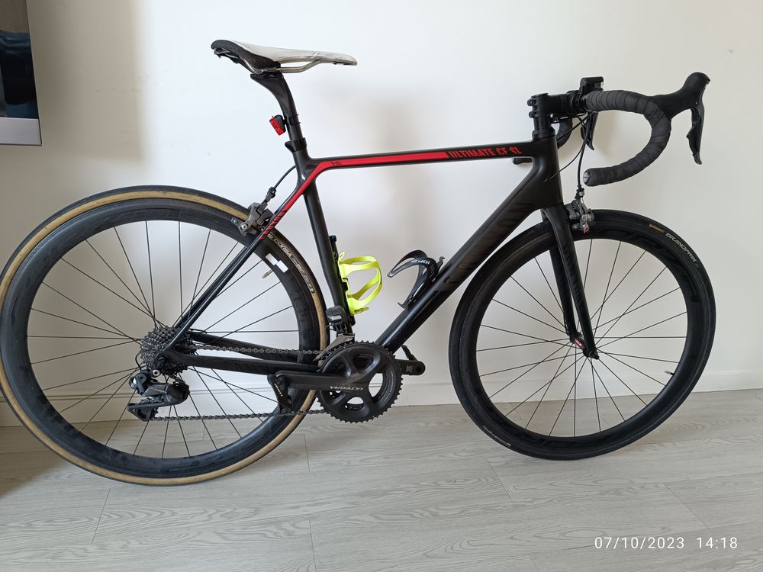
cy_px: 286
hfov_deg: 71.6
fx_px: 529
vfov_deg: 56.8
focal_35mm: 24
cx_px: 382
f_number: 1.65
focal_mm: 6.14
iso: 771
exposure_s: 1/60
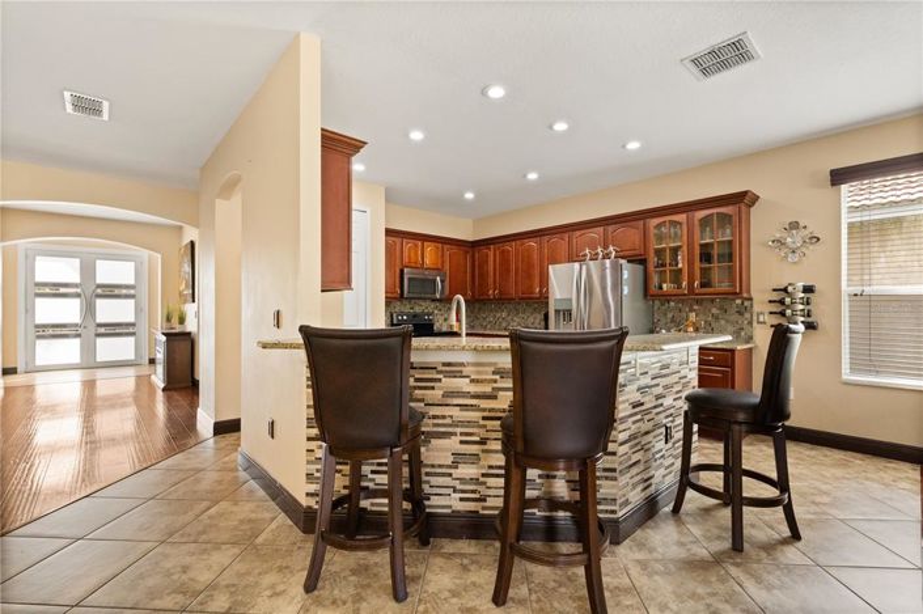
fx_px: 410
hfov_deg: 96.8
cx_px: 462
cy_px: 307
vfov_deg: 73.7
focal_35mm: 16
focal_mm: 16
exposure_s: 1/200
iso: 2500
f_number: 7.1
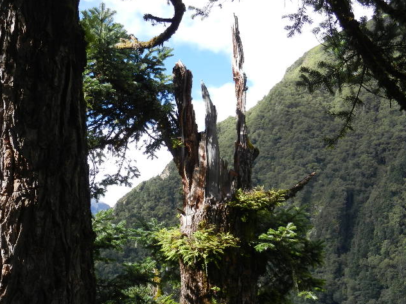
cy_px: 189
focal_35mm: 57
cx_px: 178
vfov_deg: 25.6
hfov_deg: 33.7
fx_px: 669
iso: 160
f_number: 4.2
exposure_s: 1/320
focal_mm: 8.2
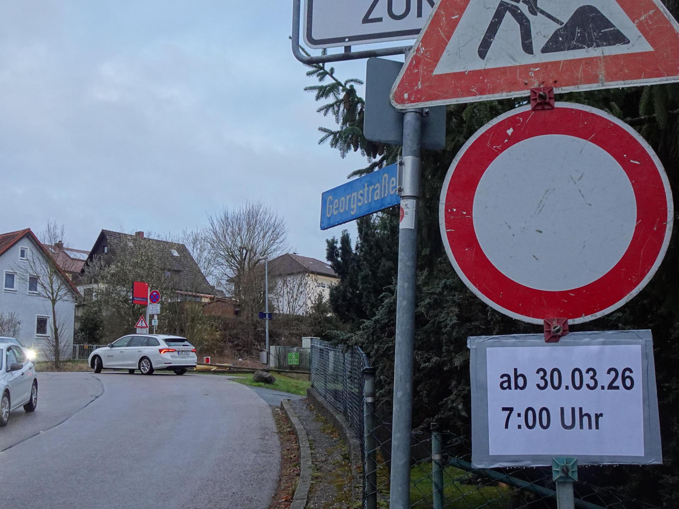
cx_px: 340
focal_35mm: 44
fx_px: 863
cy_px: 254
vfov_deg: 32.9
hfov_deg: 42.9
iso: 160
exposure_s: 1/50
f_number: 4.5
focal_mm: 7.29
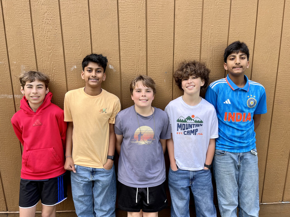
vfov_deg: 53.1
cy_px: 108
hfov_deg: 67.3
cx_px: 145
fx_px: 218
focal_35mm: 26
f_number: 1.6
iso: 50
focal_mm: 5.1
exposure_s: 1/349
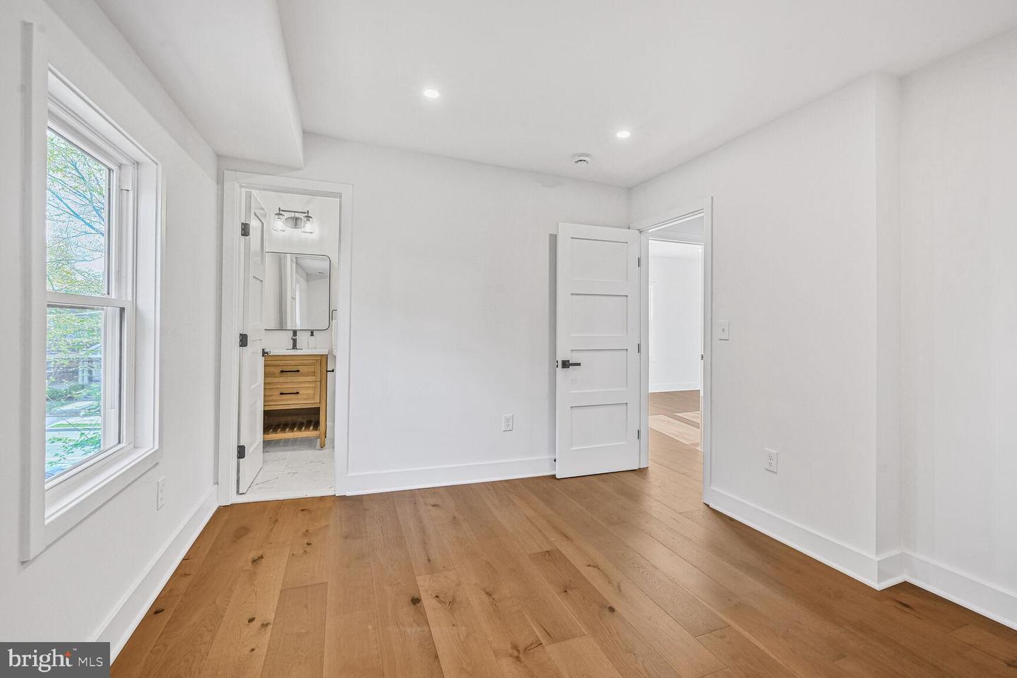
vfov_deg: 81.2
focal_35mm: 14
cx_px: 508
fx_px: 395
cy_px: 339
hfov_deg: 104.3
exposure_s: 1/8
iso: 200
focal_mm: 14
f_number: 9
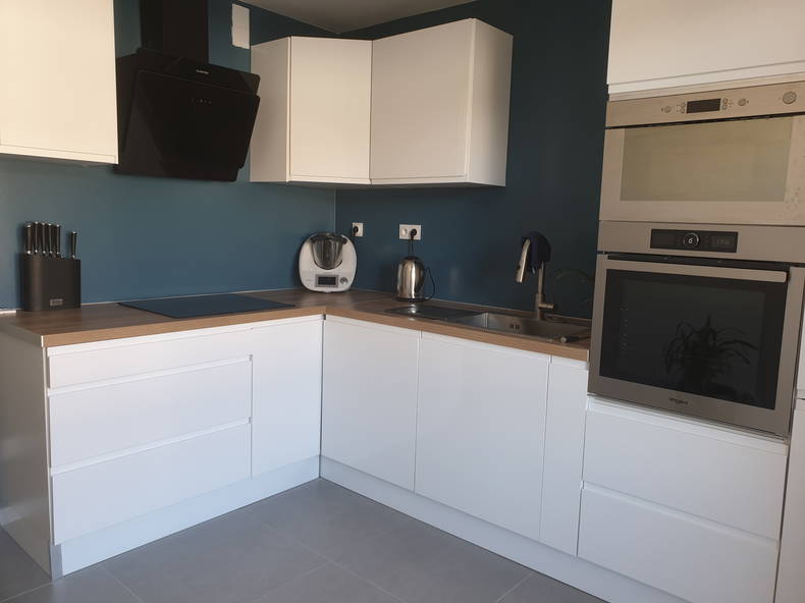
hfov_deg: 67.3
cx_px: 402
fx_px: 604
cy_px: 302
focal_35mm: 26
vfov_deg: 53.0
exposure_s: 1/50
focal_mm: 4.3
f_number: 2.4
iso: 64
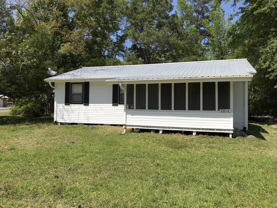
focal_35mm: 28
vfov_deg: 49.7
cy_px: 104
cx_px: 138
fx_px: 224
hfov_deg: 63.4
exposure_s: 1/2660
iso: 20
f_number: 1.8
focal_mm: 3.99
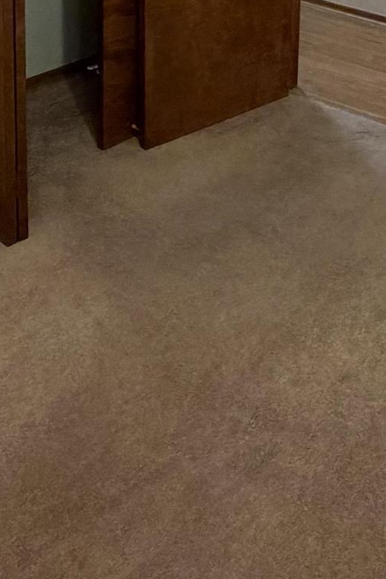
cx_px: 294
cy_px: -114
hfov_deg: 22.4
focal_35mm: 60
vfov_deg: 29.0
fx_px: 965
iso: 500
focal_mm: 2.22
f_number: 2.2
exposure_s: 1/60
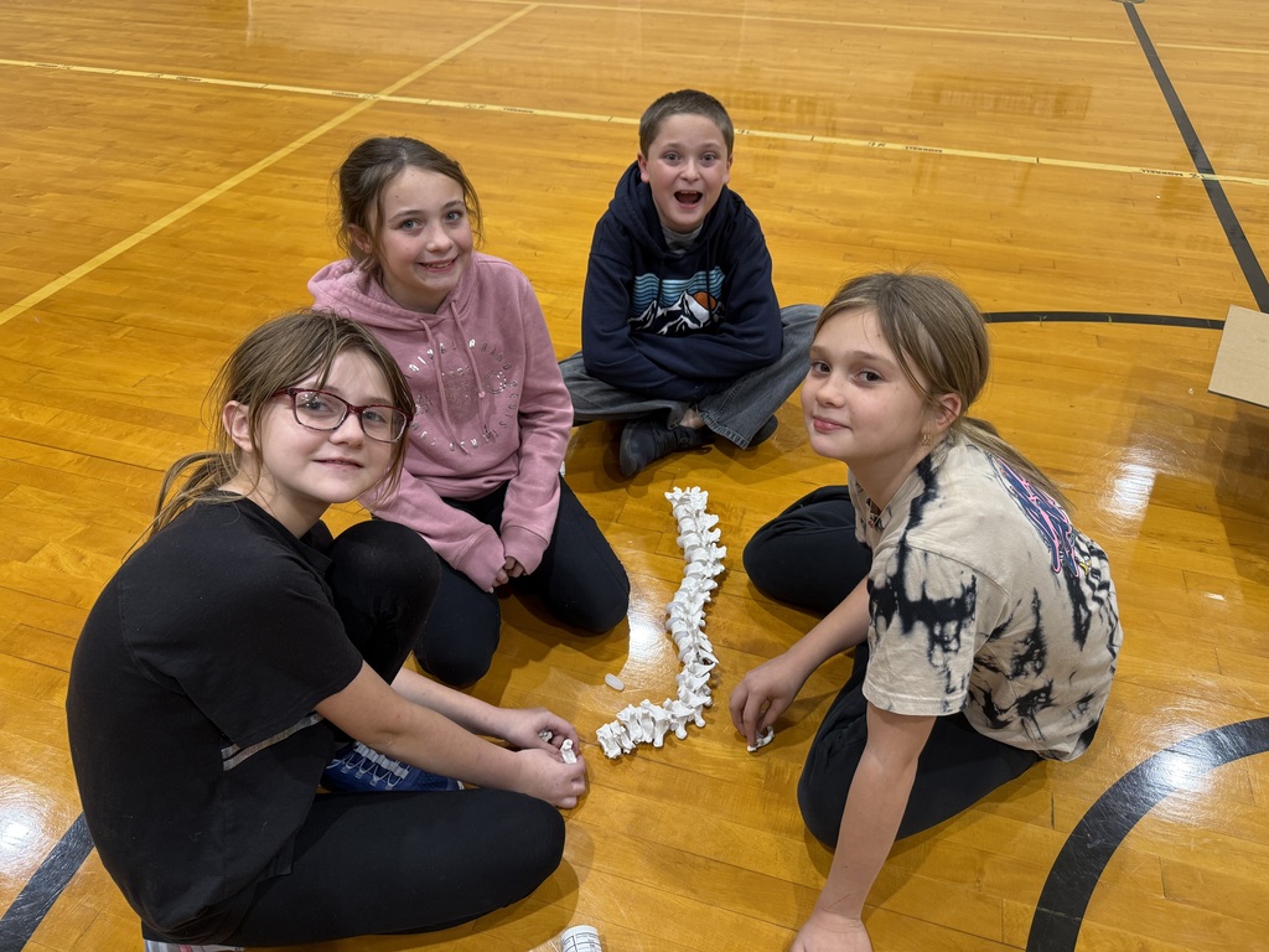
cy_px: 476
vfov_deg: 56.8
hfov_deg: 71.6
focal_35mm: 24
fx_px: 880
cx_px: 634
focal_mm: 6.76
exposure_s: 1/101
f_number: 1.78
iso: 200
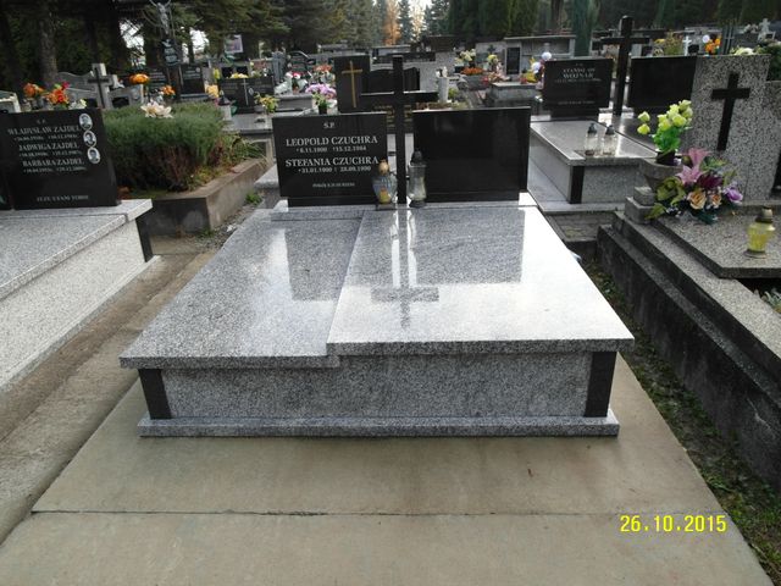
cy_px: 293
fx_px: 541
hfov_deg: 71.6
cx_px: 390
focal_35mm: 24
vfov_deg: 56.8
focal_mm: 5.2
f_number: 3.4
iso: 80
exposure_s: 1/125
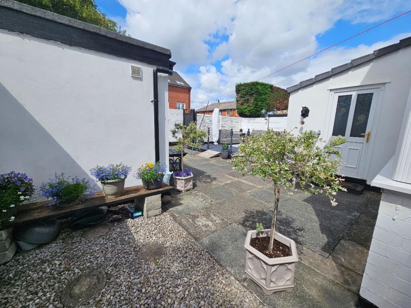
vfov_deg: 89.9
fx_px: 154
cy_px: 154
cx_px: 206
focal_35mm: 13
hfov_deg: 106.2
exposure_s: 1/2913
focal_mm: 2.2
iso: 50
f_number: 2.2
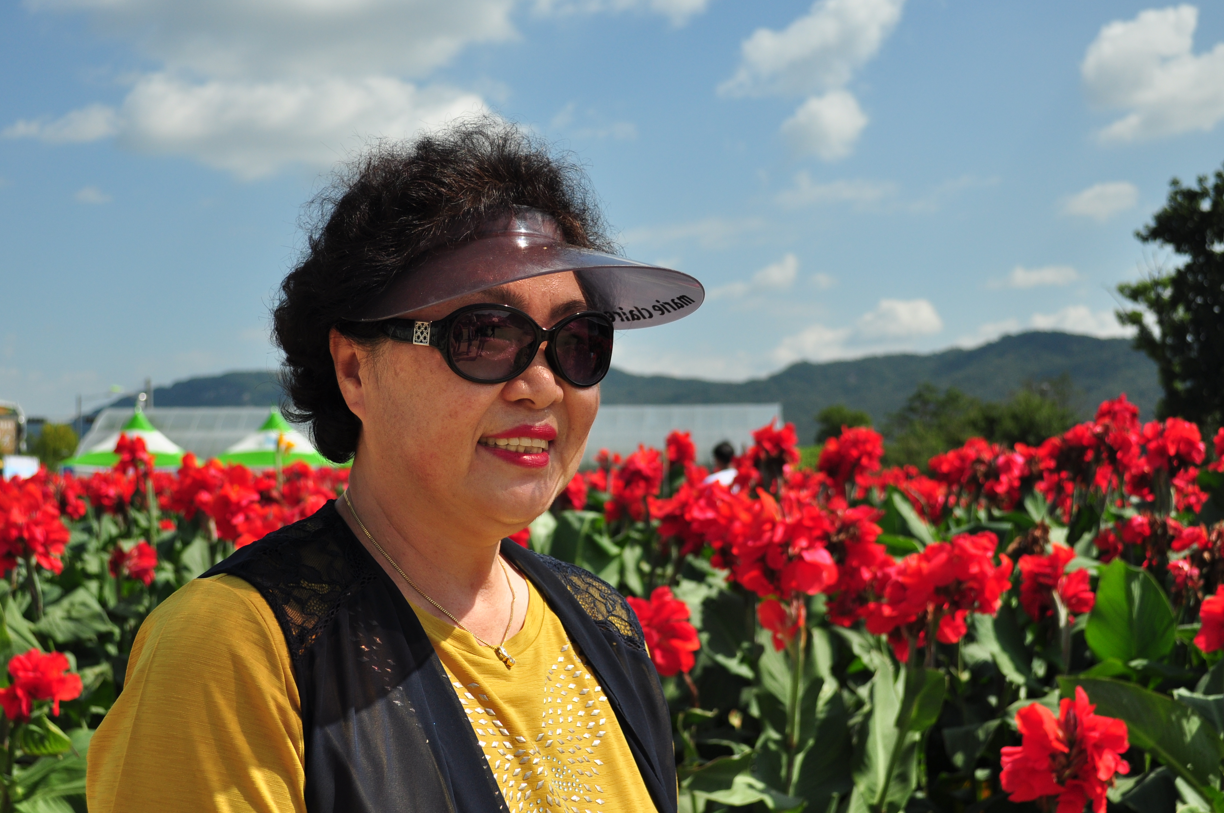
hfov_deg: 41.9
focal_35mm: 47
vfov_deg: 28.5
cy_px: 458
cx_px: 559
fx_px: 1596
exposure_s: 1/2000
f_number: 5.6
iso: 200
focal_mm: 26
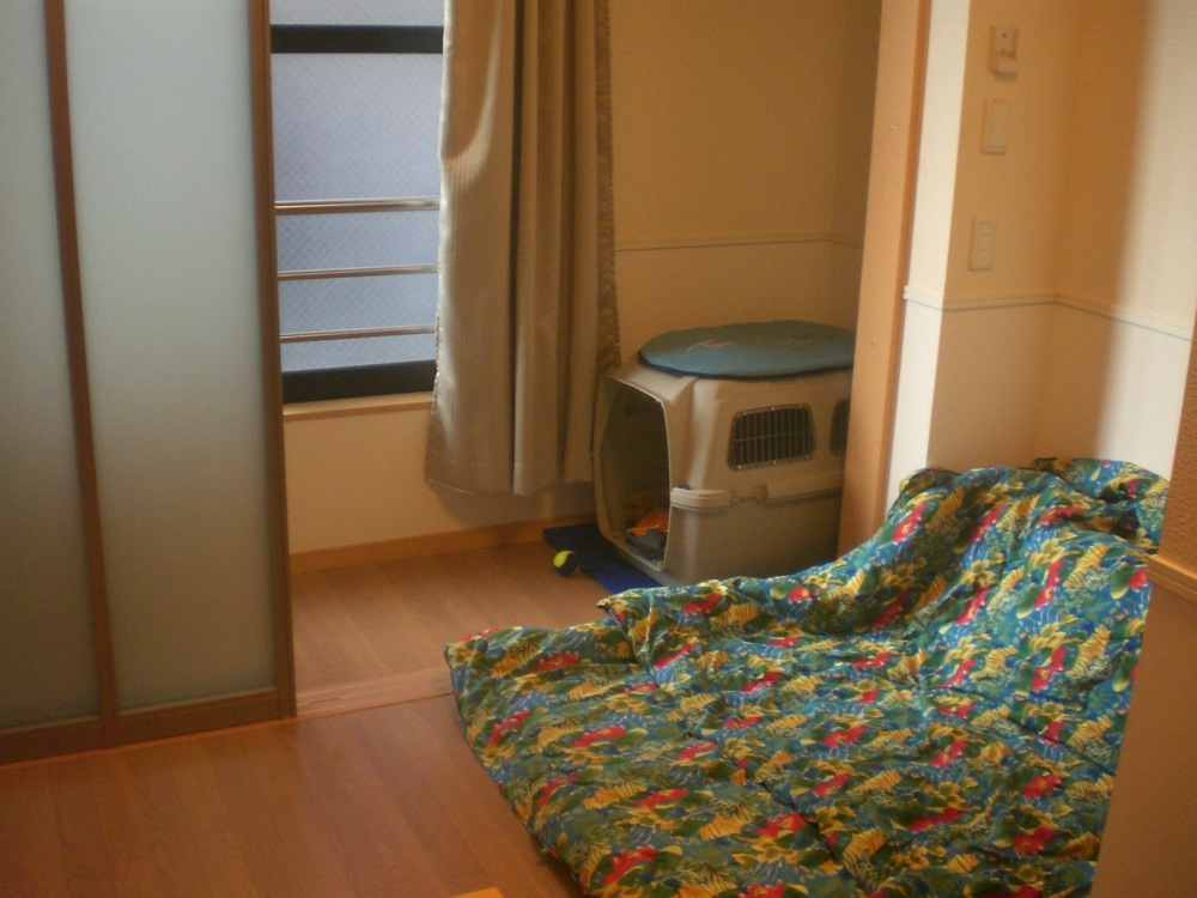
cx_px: 598
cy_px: 449
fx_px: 1314
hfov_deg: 49.0
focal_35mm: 38
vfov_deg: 37.7
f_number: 3.1
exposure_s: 1/60
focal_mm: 6.3
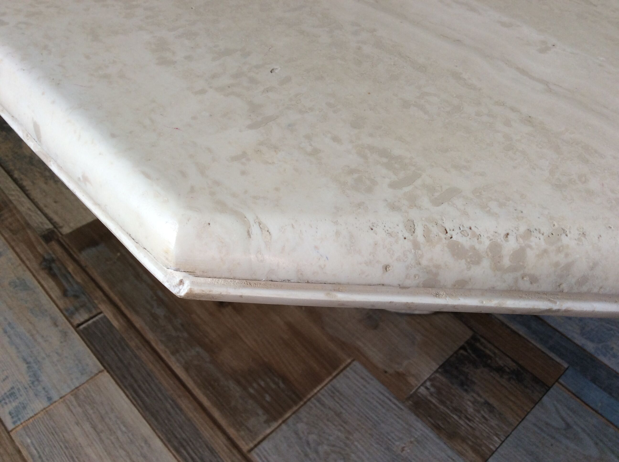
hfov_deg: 56.9
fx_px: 571
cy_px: 231
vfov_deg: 44.1
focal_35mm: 32
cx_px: 310
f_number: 2.4
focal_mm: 3.3
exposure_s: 1/33
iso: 32
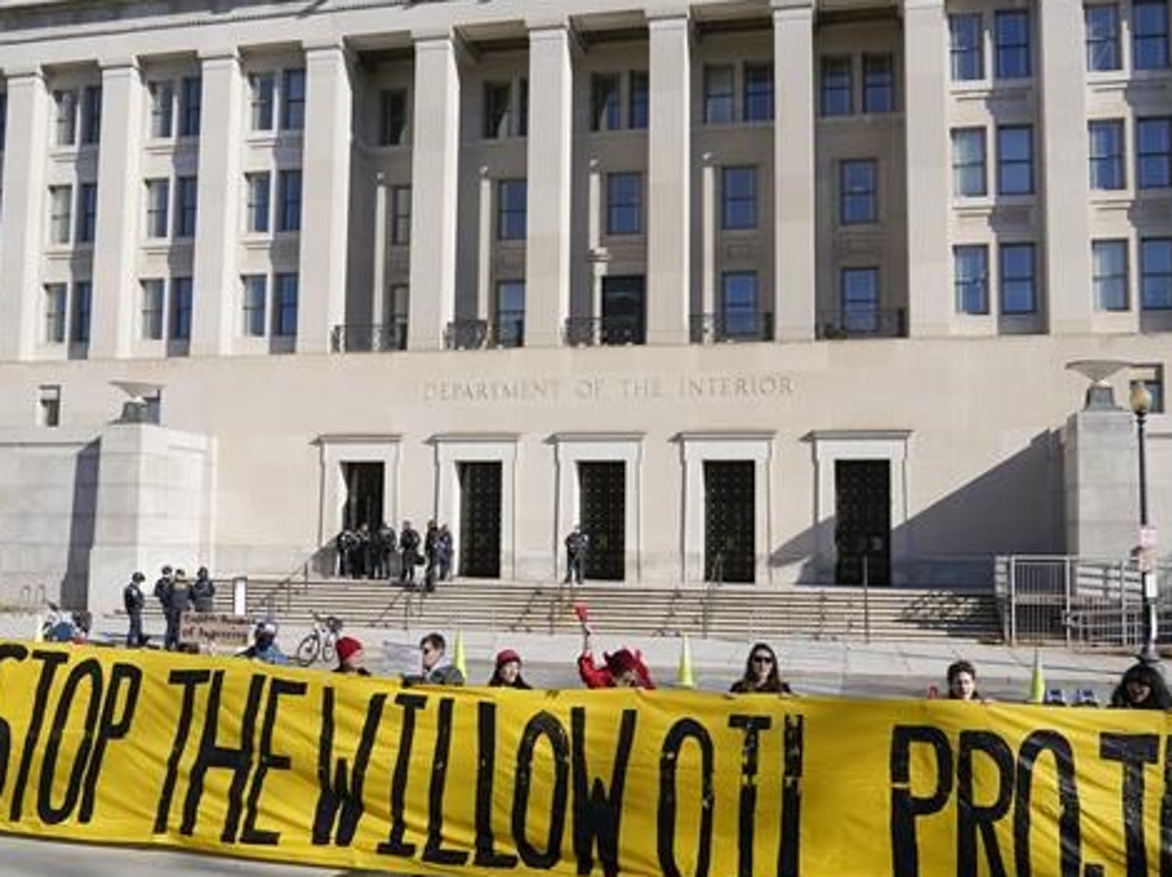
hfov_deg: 56.8
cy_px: 451
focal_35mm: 32
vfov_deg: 44.1
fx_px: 1083
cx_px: 620
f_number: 5.6
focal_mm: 24
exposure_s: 1/1000
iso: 250
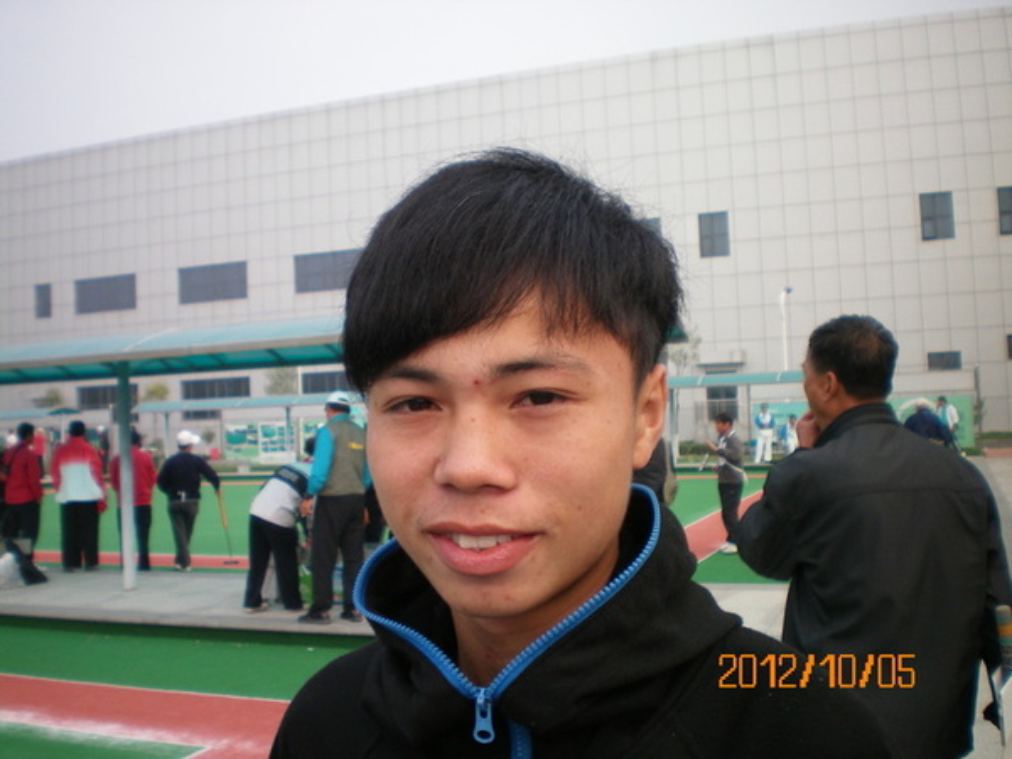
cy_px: 380
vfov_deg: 37.7
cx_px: 506
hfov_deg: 49.0
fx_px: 1111
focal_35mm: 38
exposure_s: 1/200
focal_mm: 6.3
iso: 64
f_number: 3.1
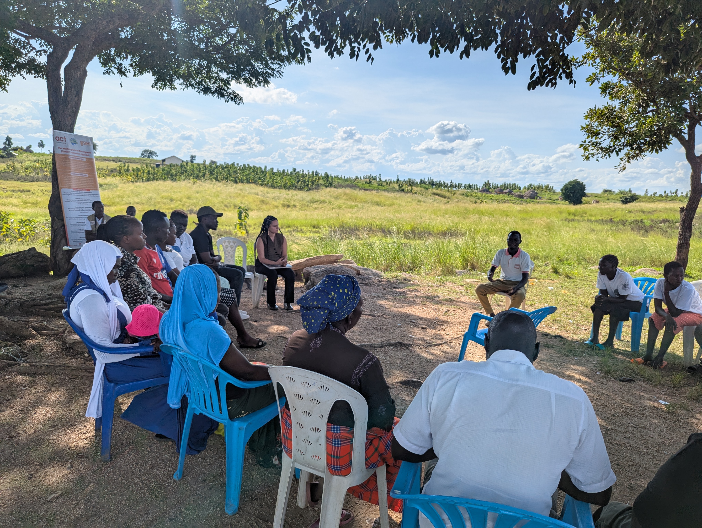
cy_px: 264
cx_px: 351
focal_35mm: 24
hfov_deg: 71.5
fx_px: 487
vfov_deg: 56.9
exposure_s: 1/3236
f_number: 1.85
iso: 42
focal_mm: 6.81
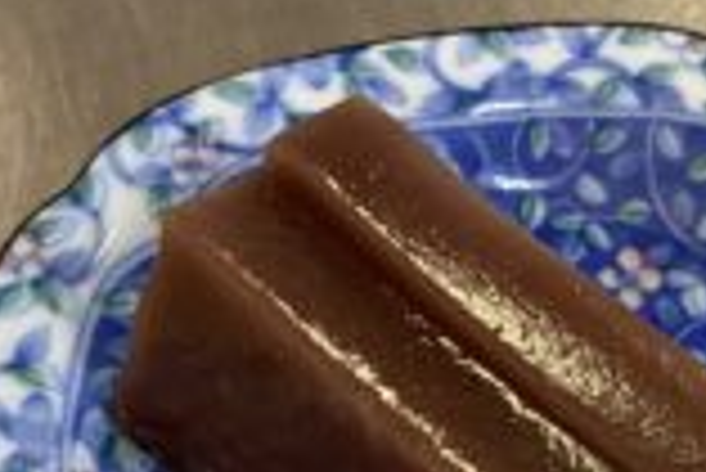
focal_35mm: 77
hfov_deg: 26.0
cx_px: 510
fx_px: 1511
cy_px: 605
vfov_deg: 16.8
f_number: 2.4
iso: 320
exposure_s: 1/60
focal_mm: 3.3
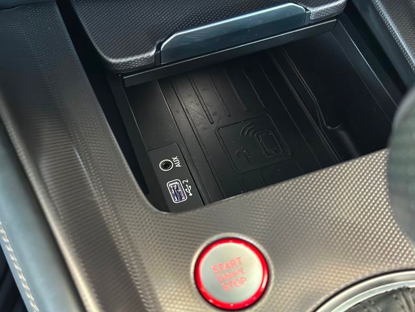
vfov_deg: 30.3
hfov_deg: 39.7
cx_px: 208
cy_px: 156
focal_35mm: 48
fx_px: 575
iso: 1000
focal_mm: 6.86
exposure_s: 1/30
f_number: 1.78
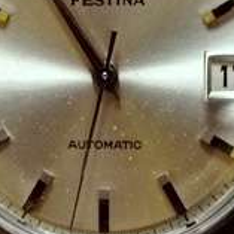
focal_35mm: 298
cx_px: 148
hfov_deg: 5.9
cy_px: 110
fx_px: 2279
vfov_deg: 5.9
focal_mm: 5.25
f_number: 1.75
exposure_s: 1/50
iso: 763
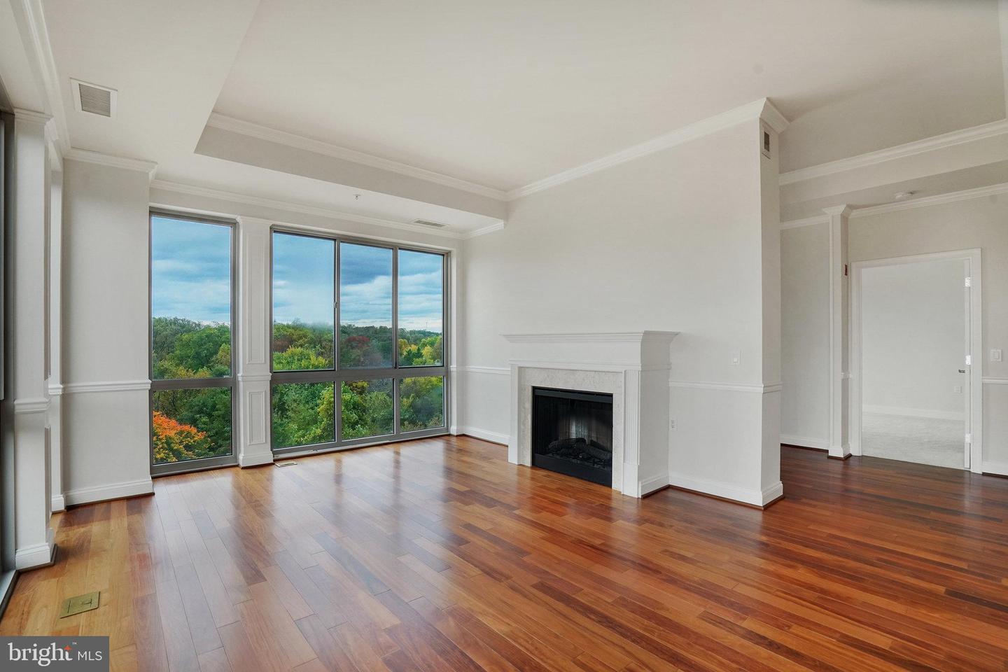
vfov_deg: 73.7
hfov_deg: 96.7
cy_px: 336
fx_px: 448
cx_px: 504
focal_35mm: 16
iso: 1250
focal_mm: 16
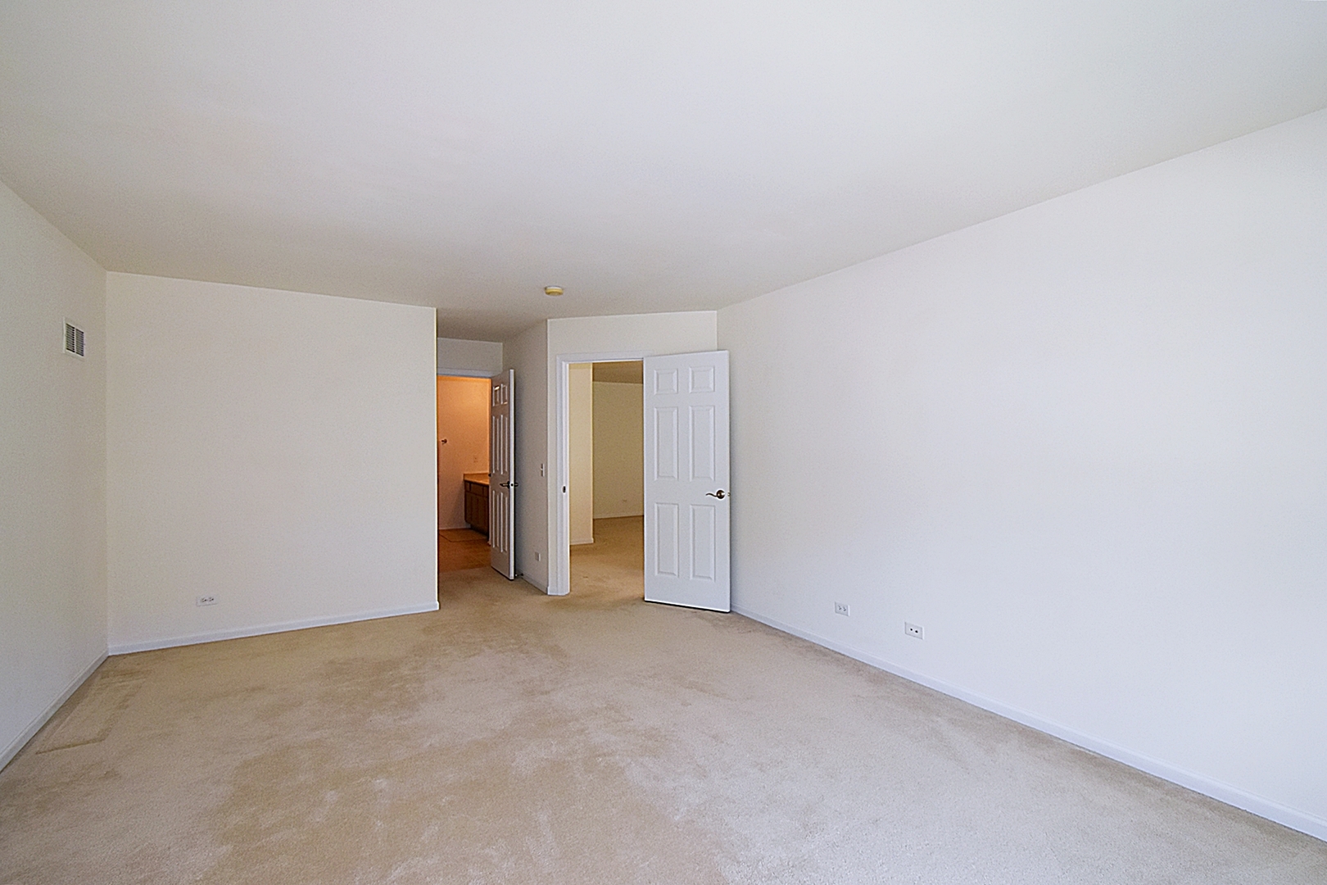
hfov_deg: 100.4
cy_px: 442
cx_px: 664
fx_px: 553
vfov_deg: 77.3
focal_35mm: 15
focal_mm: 10
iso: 800
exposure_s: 1/125
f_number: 5.6
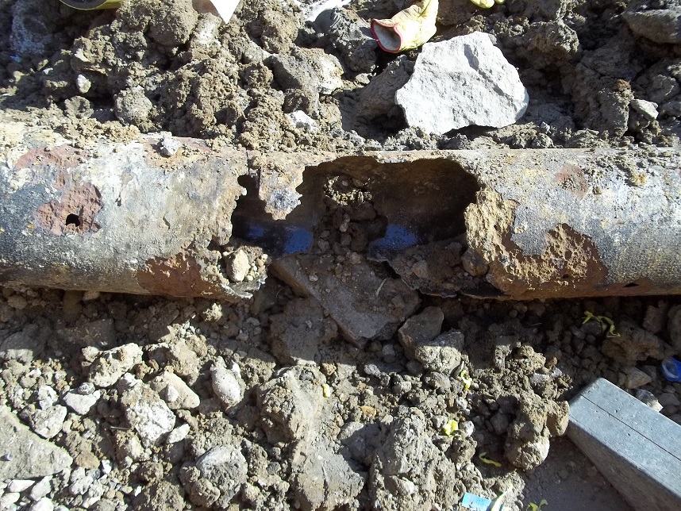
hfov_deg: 56.8
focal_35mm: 32
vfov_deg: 44.2
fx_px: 630
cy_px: 256
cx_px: 340
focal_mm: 5.7
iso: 64
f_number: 2.9
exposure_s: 1/320
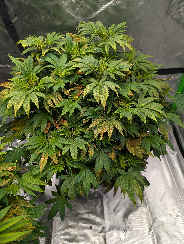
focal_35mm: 24
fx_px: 170
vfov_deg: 71.5
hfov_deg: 56.9
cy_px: 122
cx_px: 92
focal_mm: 6.9
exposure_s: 1/305
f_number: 1.68
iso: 19
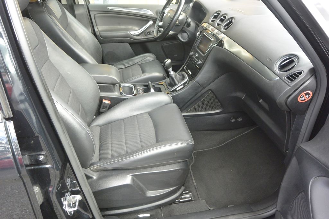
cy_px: 110
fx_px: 265
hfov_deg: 63.7
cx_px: 164
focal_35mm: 29
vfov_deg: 45.0
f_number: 3.5
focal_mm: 11
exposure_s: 1/125
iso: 280
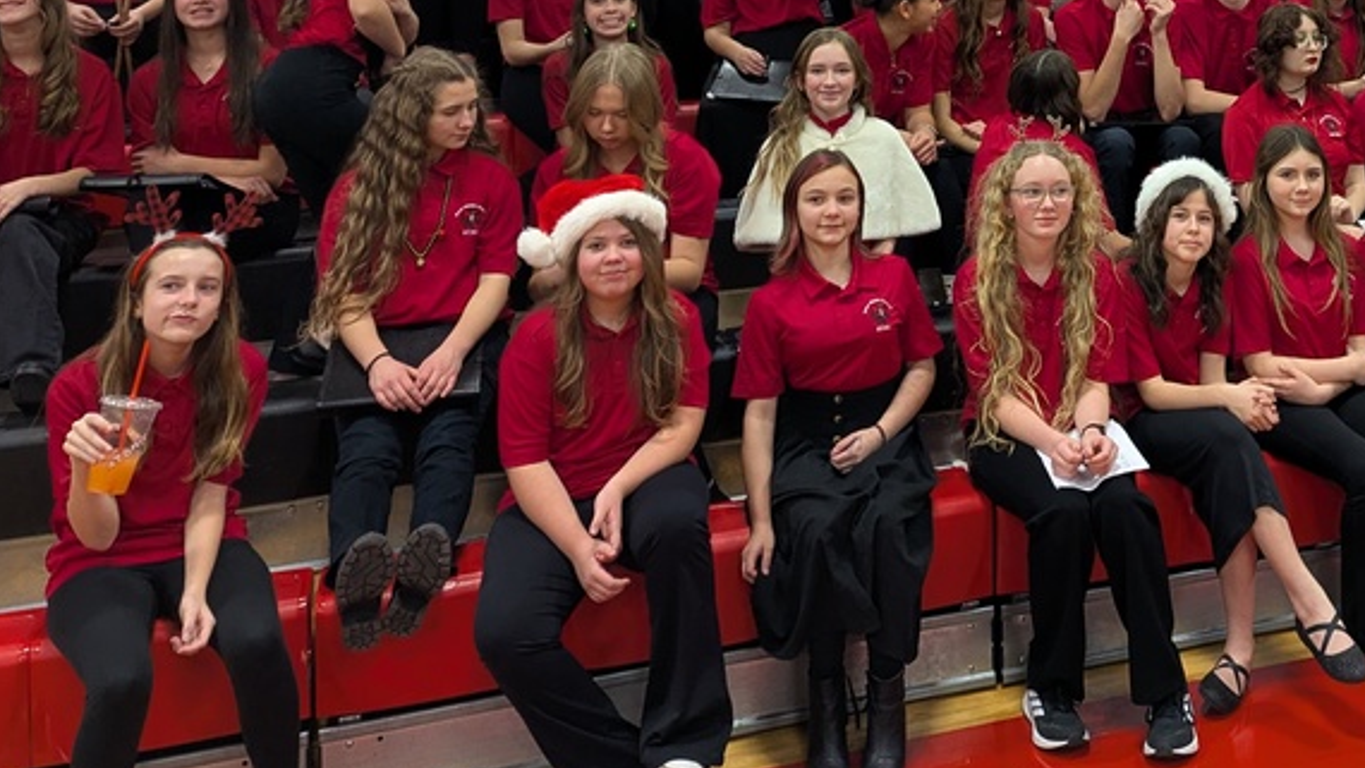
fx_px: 1702
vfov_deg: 23.7
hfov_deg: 41.5
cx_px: 1121
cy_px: -95
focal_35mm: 47
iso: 342
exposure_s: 1/120
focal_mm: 6.81
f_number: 1.85
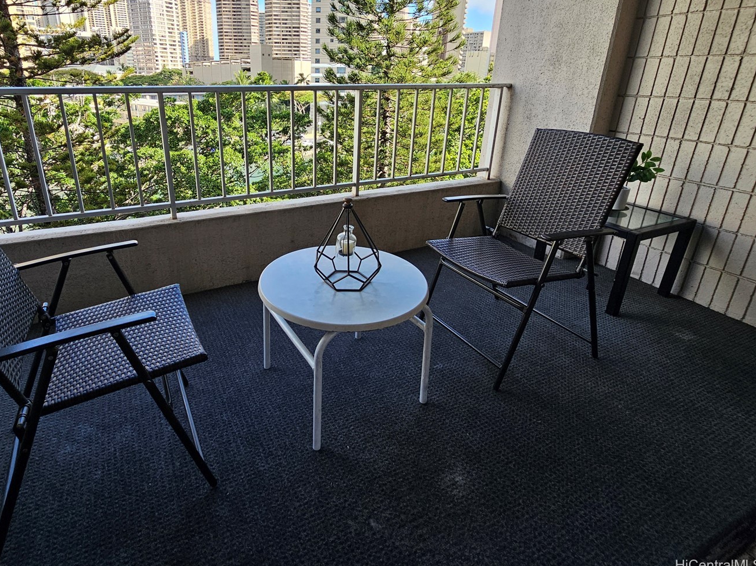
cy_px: 222
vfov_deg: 77.0
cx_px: 296
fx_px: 349
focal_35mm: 16
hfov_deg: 93.1
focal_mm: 2.2
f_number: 2.2
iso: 50
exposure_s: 1/345
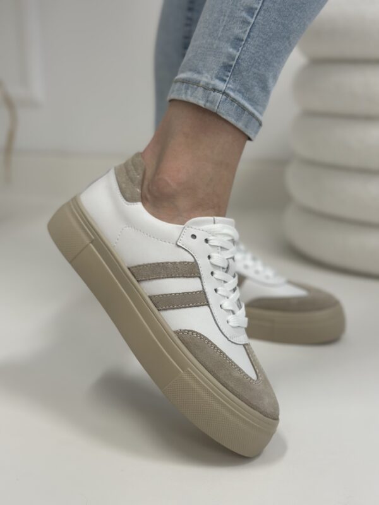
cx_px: 190
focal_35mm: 48
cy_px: 252
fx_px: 701
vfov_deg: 39.7
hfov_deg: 30.3
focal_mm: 6.86
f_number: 1.78
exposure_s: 1/100
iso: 100
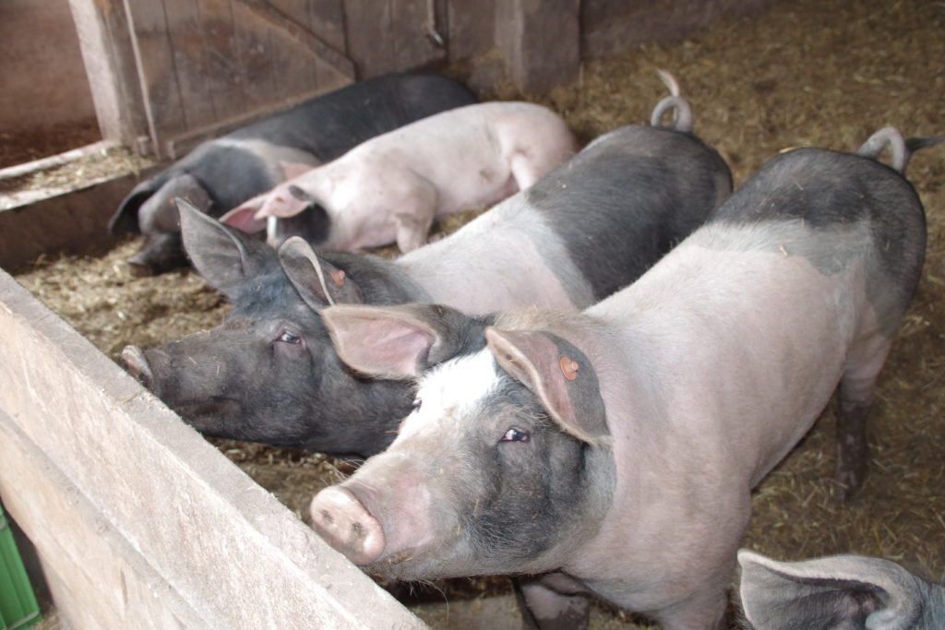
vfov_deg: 34.2
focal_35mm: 39
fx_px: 1024
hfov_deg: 49.5
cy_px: 315
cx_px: 472
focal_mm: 26
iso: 1600
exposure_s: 1/60
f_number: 4
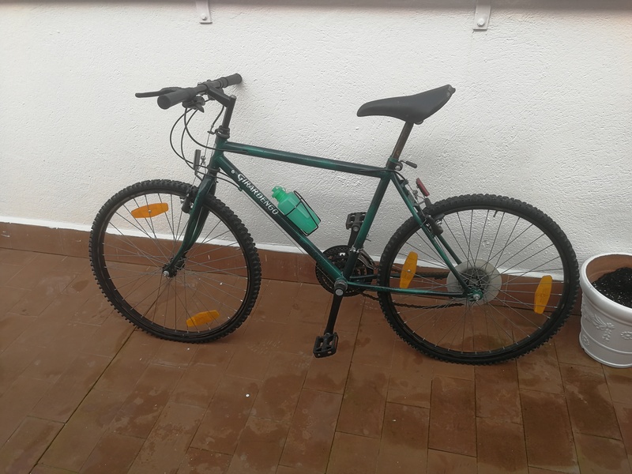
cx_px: 316
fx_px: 493
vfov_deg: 51.4
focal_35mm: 27
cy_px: 237
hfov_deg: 65.3
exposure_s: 1/283
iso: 50
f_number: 2.2
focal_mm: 3.95
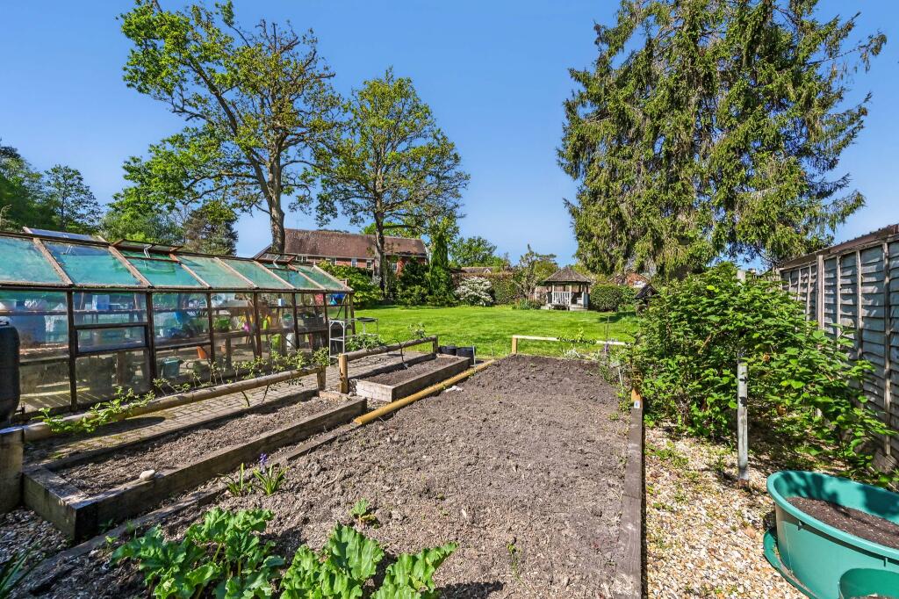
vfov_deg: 81.2
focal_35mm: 14
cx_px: 450
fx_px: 349
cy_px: 300
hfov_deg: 104.3
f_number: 8
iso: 400
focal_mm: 14
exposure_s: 1/2000
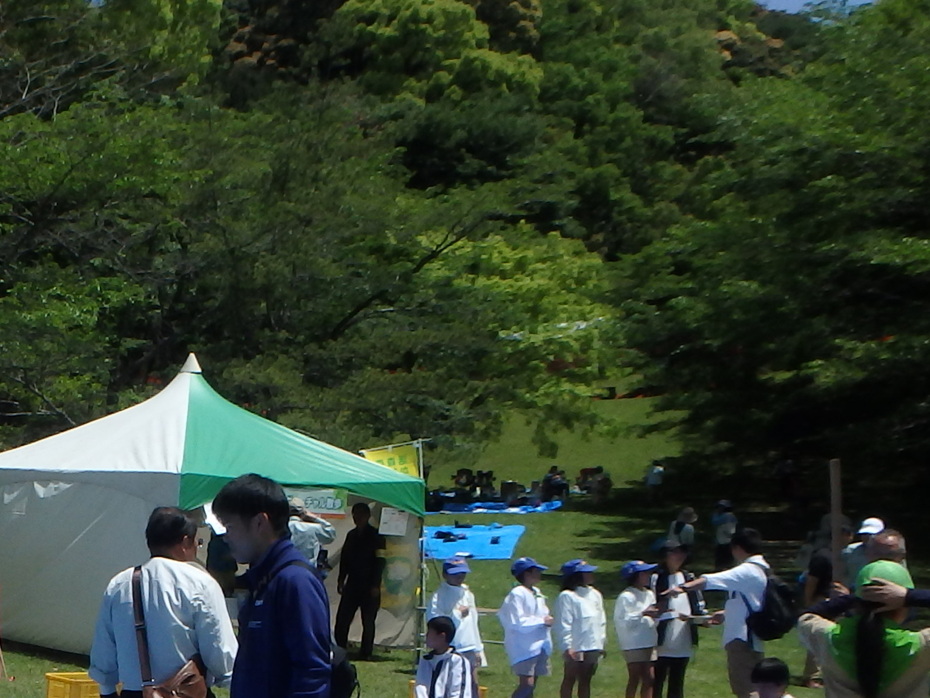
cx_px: -206
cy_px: 680
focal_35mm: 63
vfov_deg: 22.5
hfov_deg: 26.9
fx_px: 1693
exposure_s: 1/800
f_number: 6
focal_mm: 3.7
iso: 125
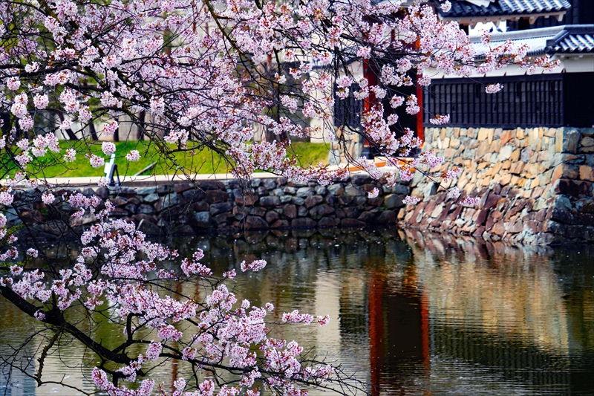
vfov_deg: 8.0
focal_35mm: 172
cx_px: 297
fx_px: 2845
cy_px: 198
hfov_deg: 11.9
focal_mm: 115
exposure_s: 1/200
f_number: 6.3
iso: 100
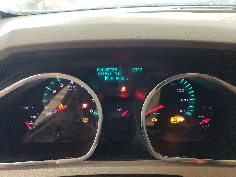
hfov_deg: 67.3
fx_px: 177
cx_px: 118
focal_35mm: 26
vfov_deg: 53.1
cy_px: 88
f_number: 1.5
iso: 379
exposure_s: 1/30
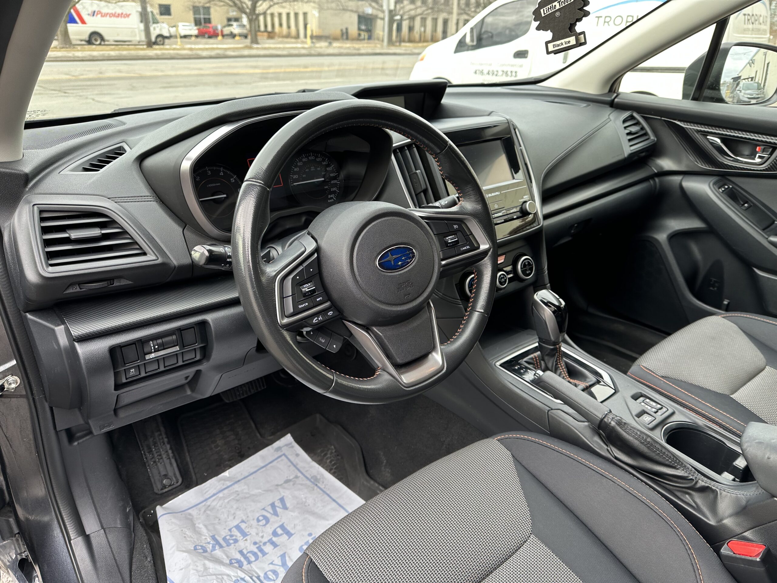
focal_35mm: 24
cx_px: 388
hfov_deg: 71.6
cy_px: 292
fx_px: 539
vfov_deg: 56.8
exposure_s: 1/121
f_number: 1.78
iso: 64
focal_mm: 6.86
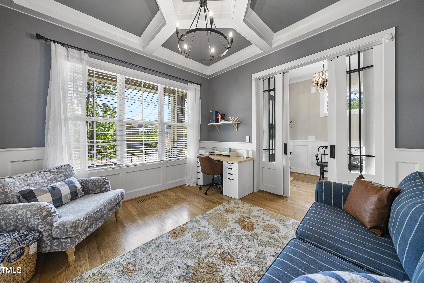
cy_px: 142
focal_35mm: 12
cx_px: 212
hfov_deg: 112.6
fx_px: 141
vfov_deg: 90.1
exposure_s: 1/10
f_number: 6.3
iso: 320
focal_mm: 12
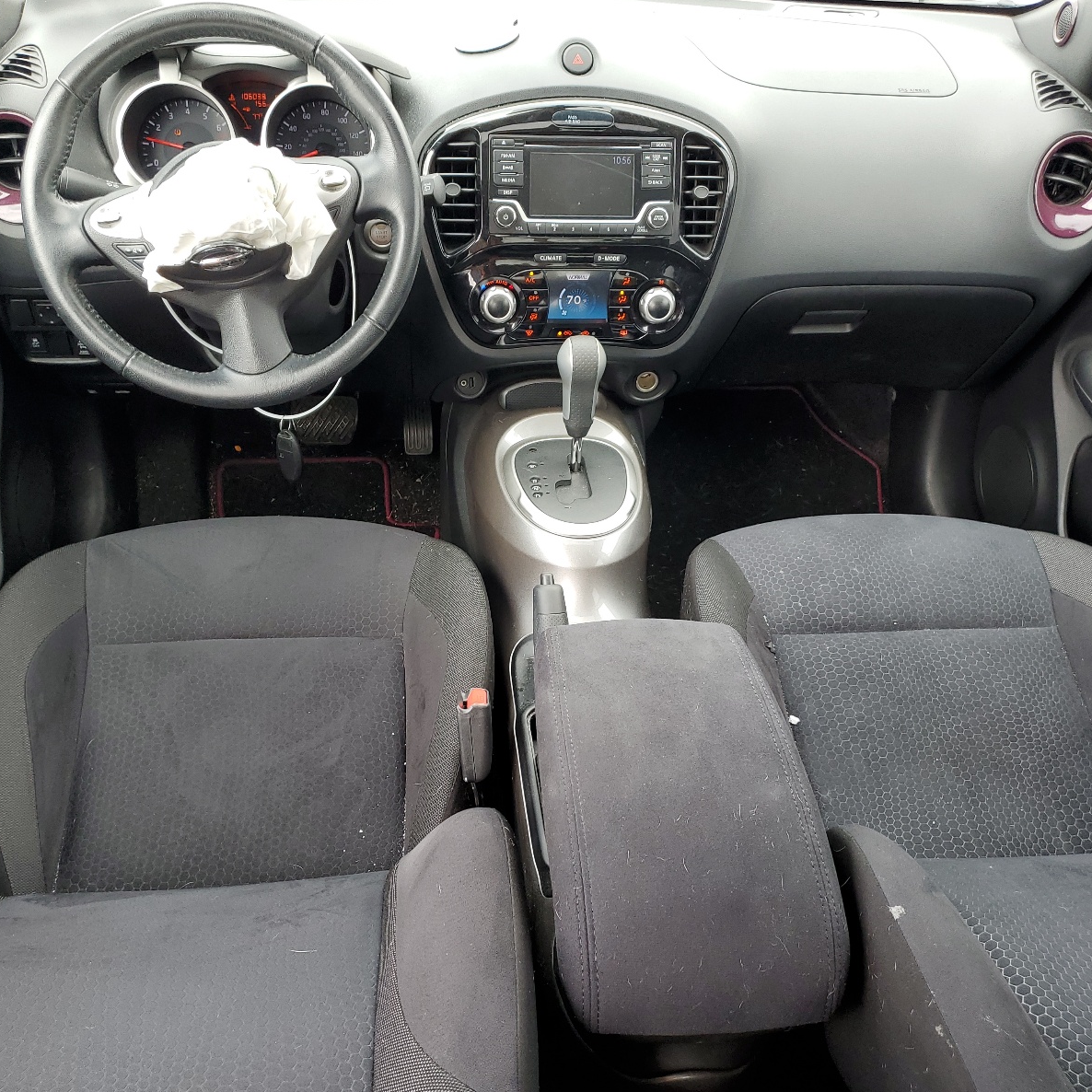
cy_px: 551
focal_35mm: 31
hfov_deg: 52.5
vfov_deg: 52.5
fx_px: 1106
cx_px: 533
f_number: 1.5
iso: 50
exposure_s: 1/192
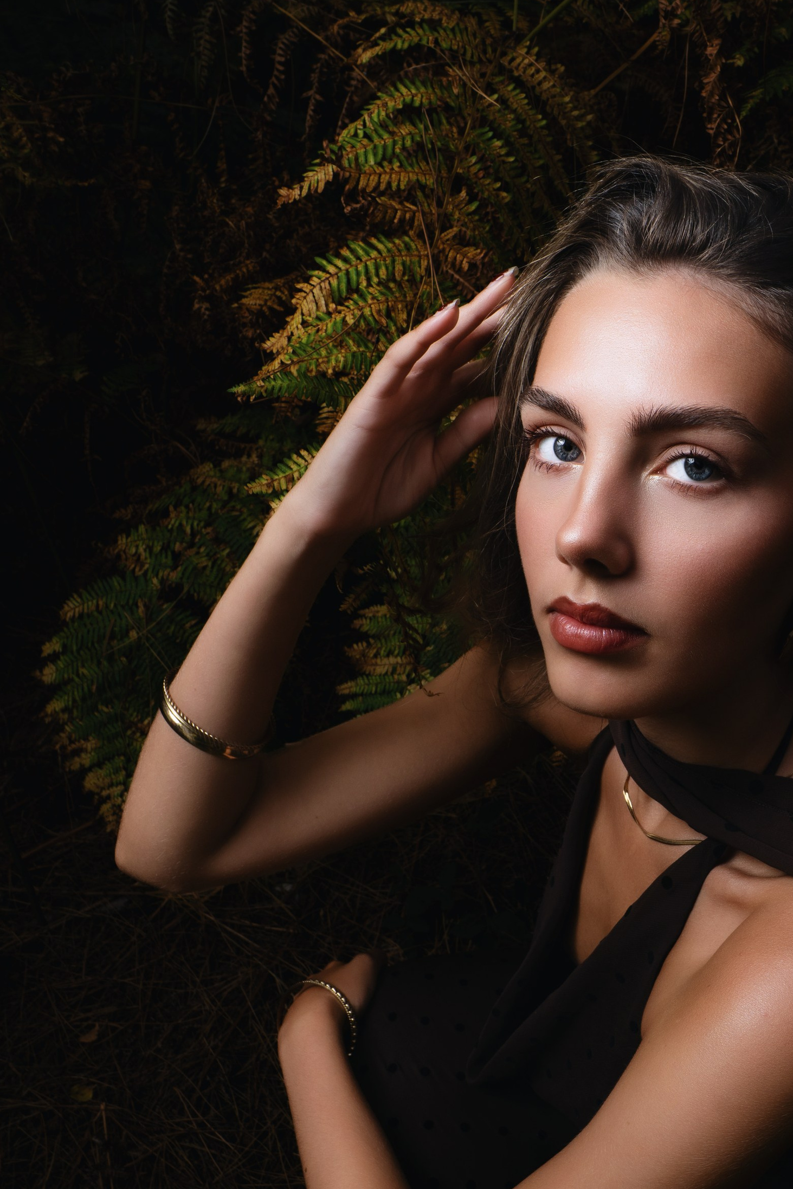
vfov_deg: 65.3
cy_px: 662
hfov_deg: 44.6
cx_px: 613
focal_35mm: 28
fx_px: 925
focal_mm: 16
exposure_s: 1/100
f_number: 10
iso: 160
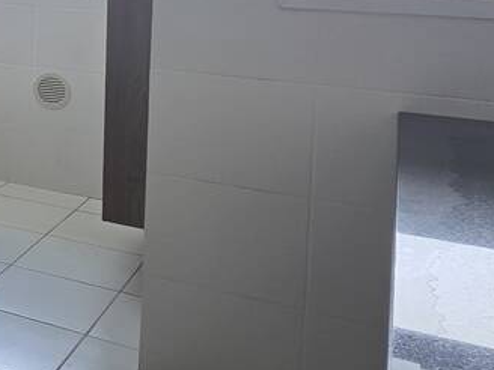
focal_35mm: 57
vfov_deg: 24.3
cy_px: -15
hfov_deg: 25.7
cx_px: -236
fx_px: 813
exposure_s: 1/120
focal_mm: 2.2
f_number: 1.9
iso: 50
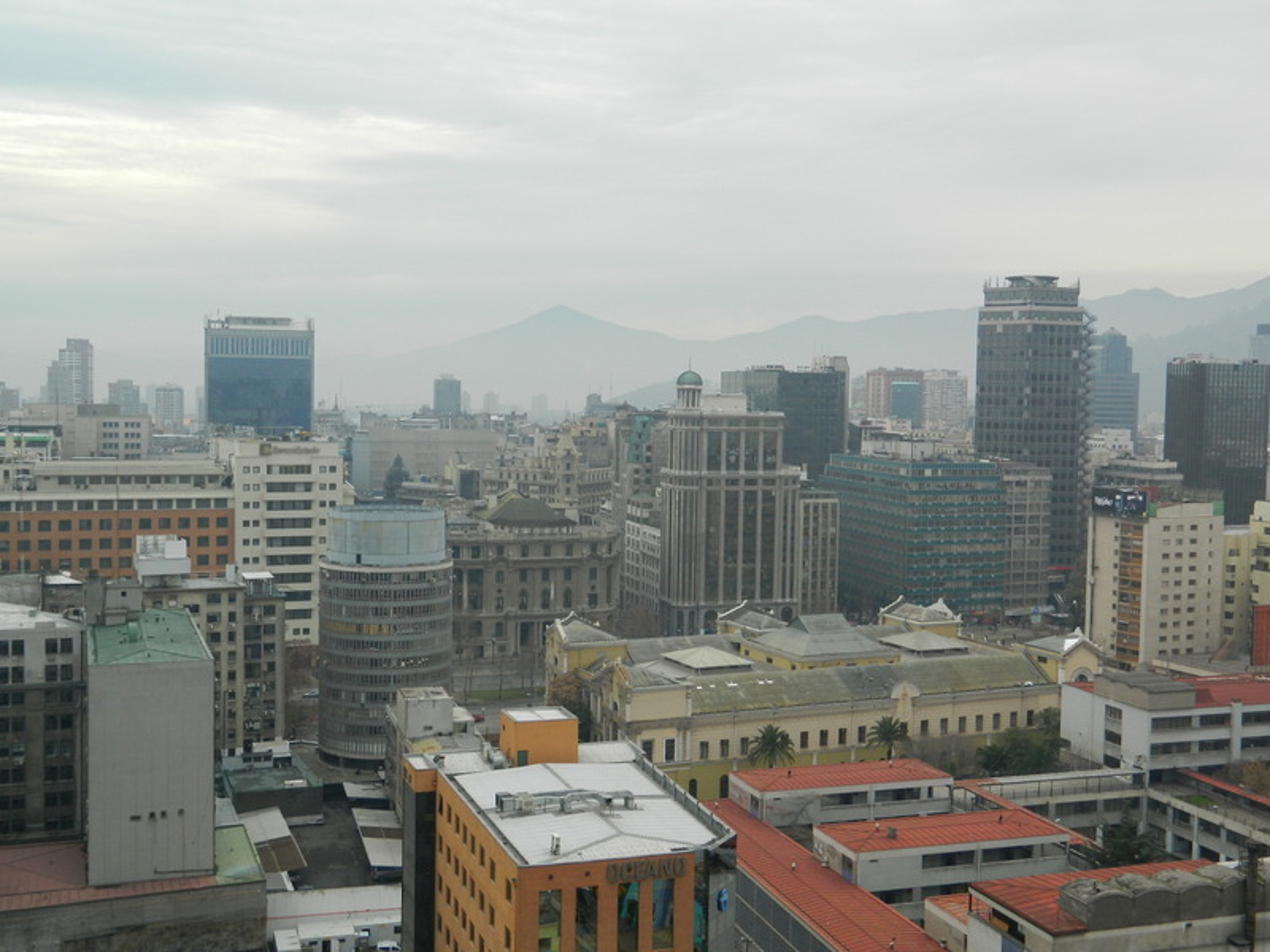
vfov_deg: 35.1
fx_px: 1504
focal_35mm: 41
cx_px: 635
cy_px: 476
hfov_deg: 45.8
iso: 80
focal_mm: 7.3
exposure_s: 1/400
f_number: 3.5
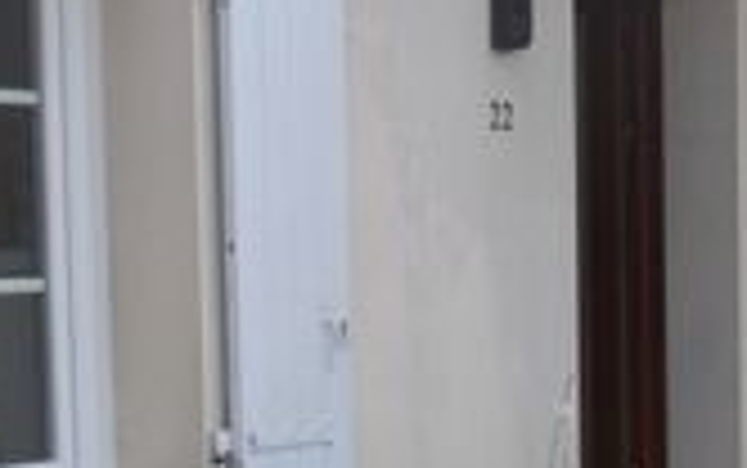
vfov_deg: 9.5
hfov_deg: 15.5
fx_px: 2730
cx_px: 603
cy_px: 702
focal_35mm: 134
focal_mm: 6.3
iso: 80
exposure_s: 1/750
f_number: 3
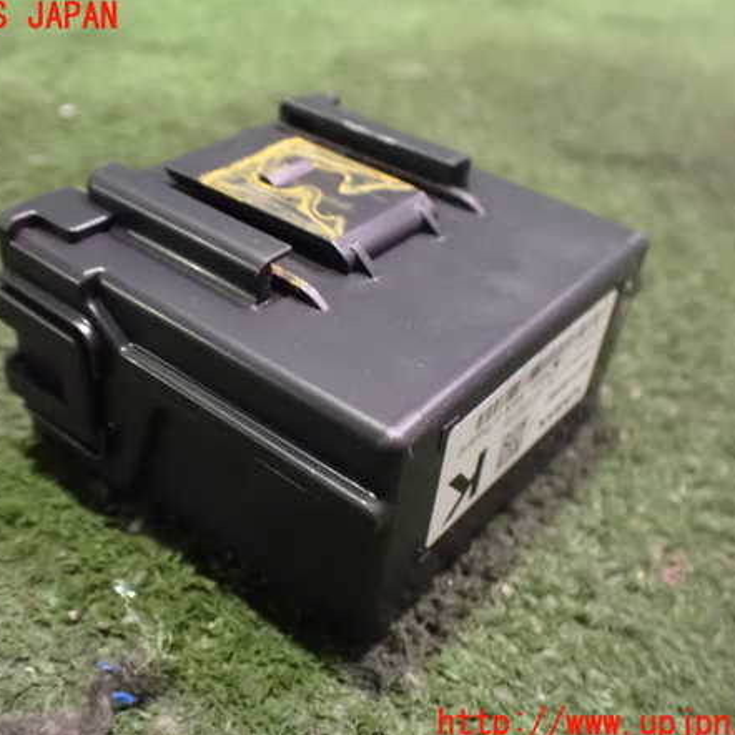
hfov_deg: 45.9
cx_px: 314
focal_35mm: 36
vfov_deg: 46.0
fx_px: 865
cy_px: 371
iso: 1600
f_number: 2.3
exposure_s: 1/25
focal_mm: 5.4
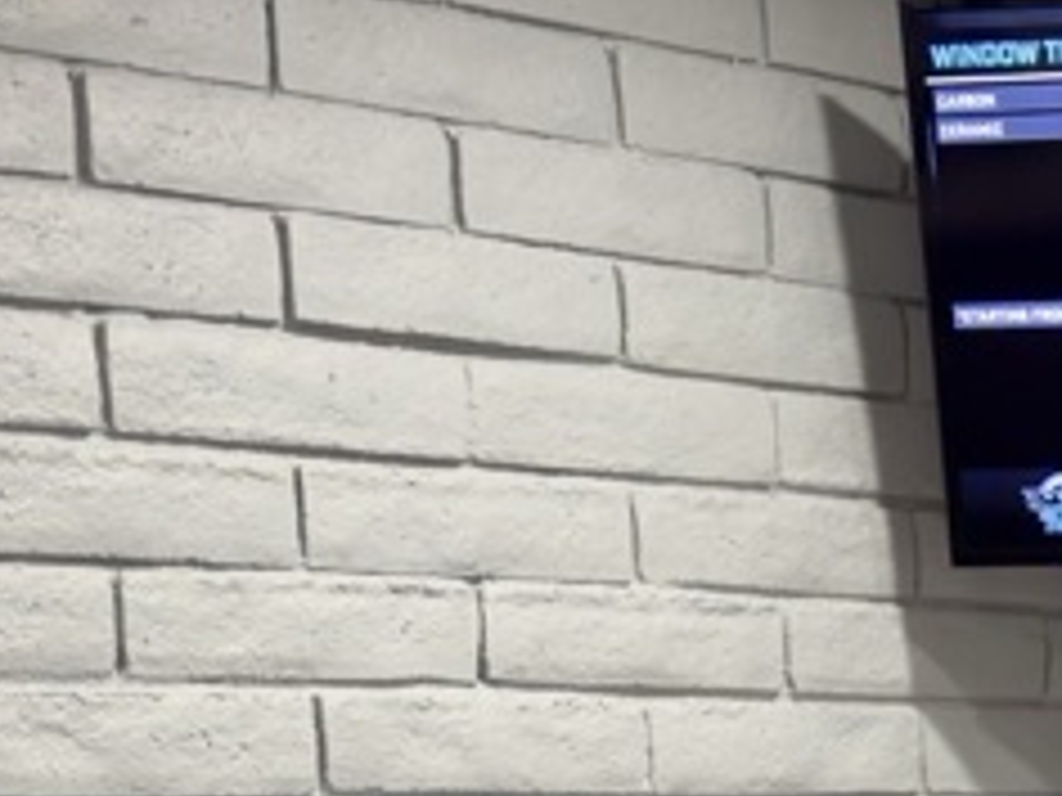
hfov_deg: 15.6
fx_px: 3743
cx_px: 1264
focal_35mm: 122
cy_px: 1588
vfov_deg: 11.0
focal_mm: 6.86
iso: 320
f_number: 1.78
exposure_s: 1/60
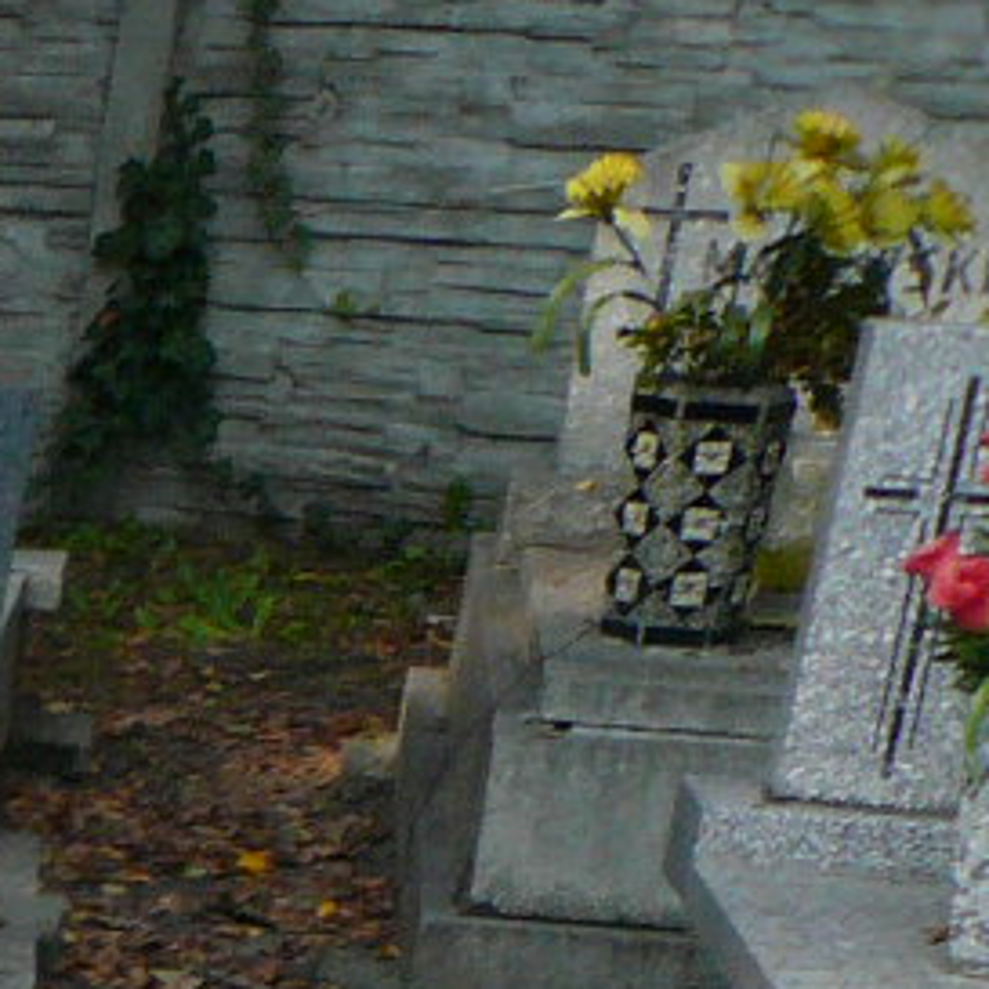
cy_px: 2047
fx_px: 4687
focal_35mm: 145
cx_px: -1822
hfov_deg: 9.7
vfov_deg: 10.9
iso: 100
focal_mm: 4.6
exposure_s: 1/400
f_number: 2.8
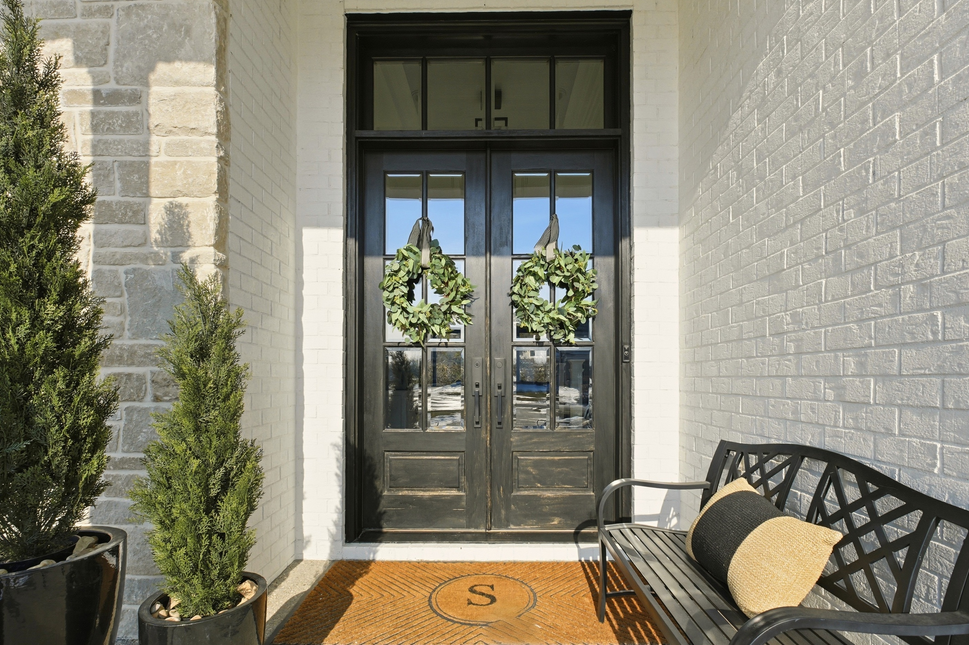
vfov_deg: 73.7
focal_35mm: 16
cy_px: 336
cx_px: 489
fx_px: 430
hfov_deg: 96.8
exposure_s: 1/4000
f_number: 6.3
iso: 800
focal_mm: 10
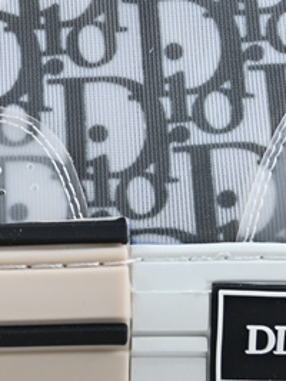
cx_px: -69
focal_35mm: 195
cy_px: 103
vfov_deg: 10.1
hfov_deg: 7.6
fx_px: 2145
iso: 100
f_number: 4.8
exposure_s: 1/50
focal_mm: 30
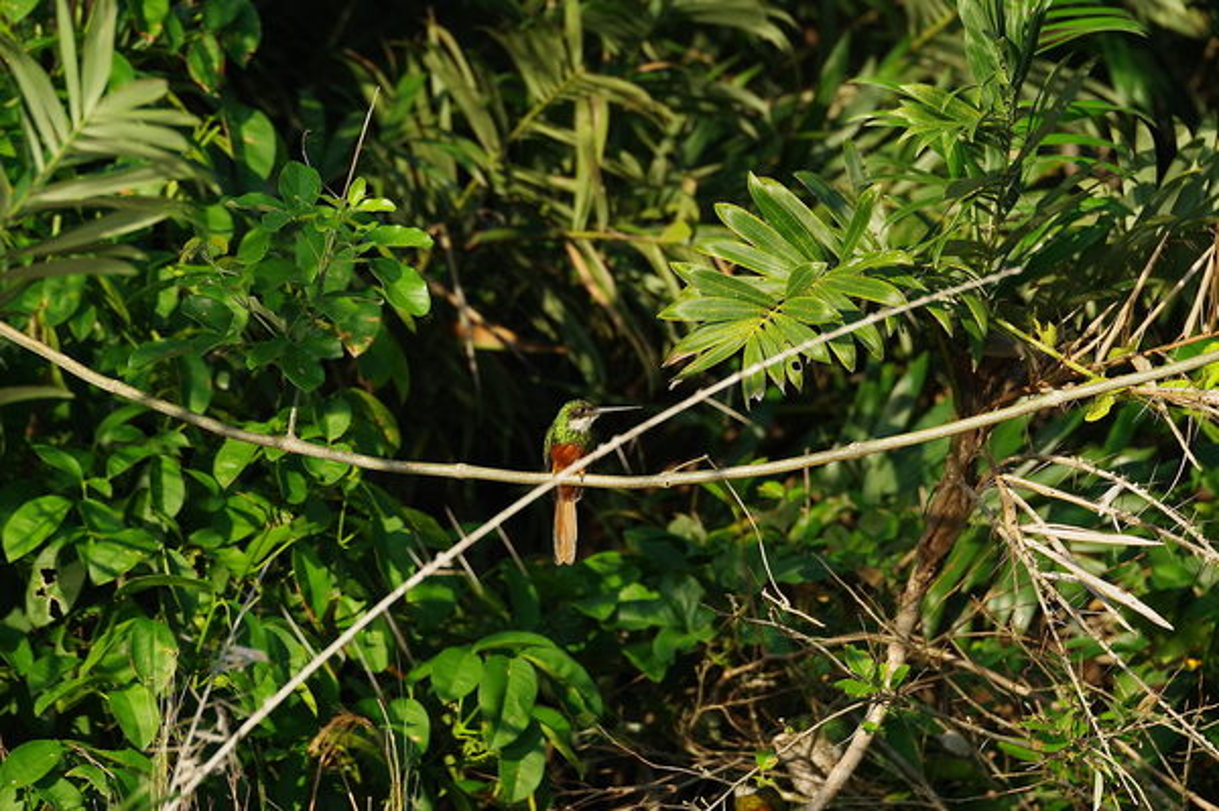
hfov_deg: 6.9
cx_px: 610
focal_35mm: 300
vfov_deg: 4.6
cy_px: 406
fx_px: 10150
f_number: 4.5
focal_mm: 200
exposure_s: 1/500
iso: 200
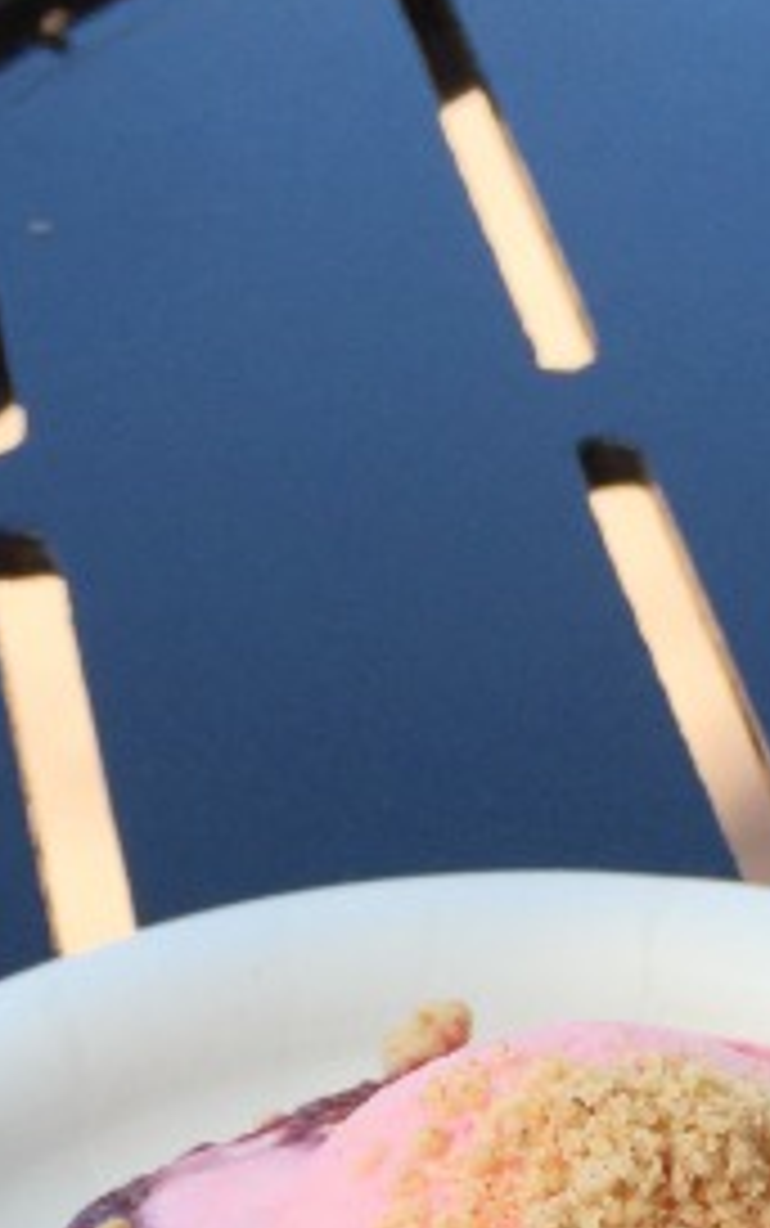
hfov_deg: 14.5
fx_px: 3017
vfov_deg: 21.3
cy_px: 1489
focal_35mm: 90
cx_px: 473
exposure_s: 1/534
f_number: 2.2
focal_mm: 4.15
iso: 32
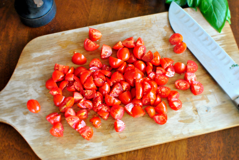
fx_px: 349
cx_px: 120
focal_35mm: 52
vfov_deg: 25.8
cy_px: 80
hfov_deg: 37.8
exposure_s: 1/125
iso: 800
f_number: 2.8
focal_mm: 35
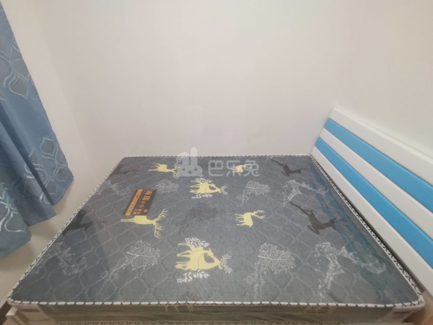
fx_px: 213
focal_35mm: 17
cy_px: 162
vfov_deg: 74.7
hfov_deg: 91.0
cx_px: 216
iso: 160
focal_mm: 2.23
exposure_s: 1/33.3
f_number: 2.2
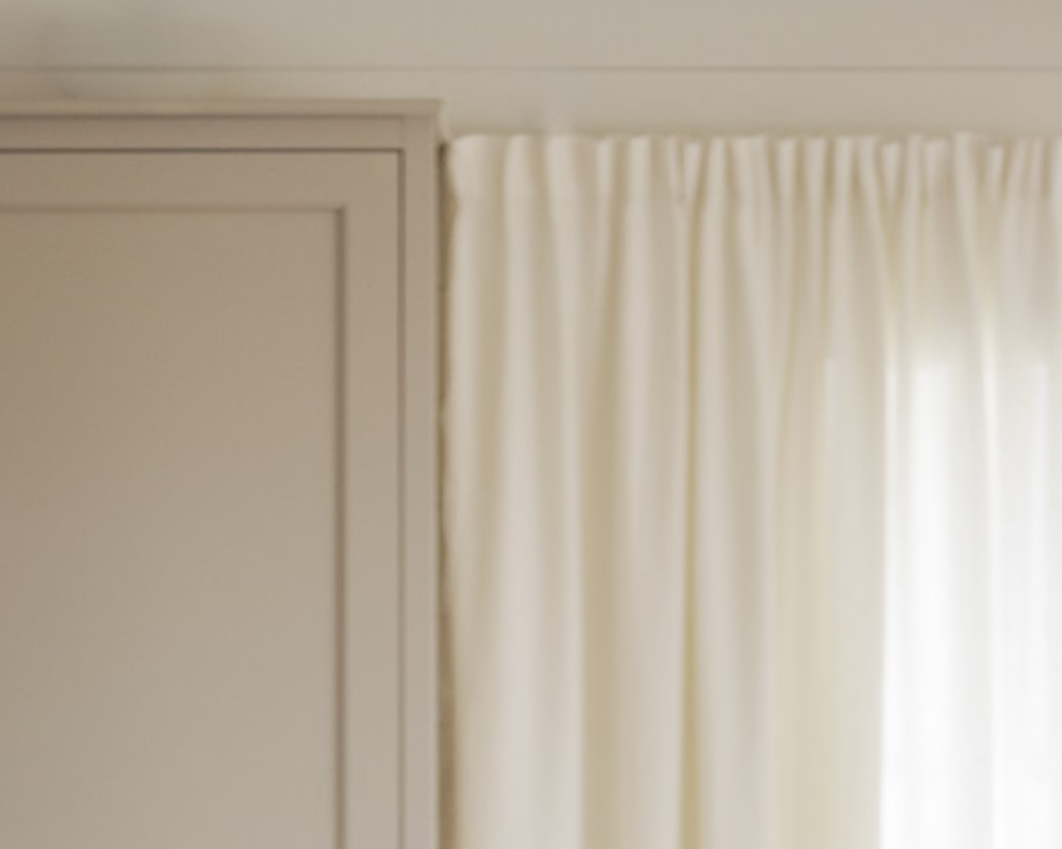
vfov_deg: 6.7
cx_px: 483
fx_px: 7195
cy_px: 1267
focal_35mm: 229
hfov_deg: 8.4
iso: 250
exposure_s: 1/125
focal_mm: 85
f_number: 1.8
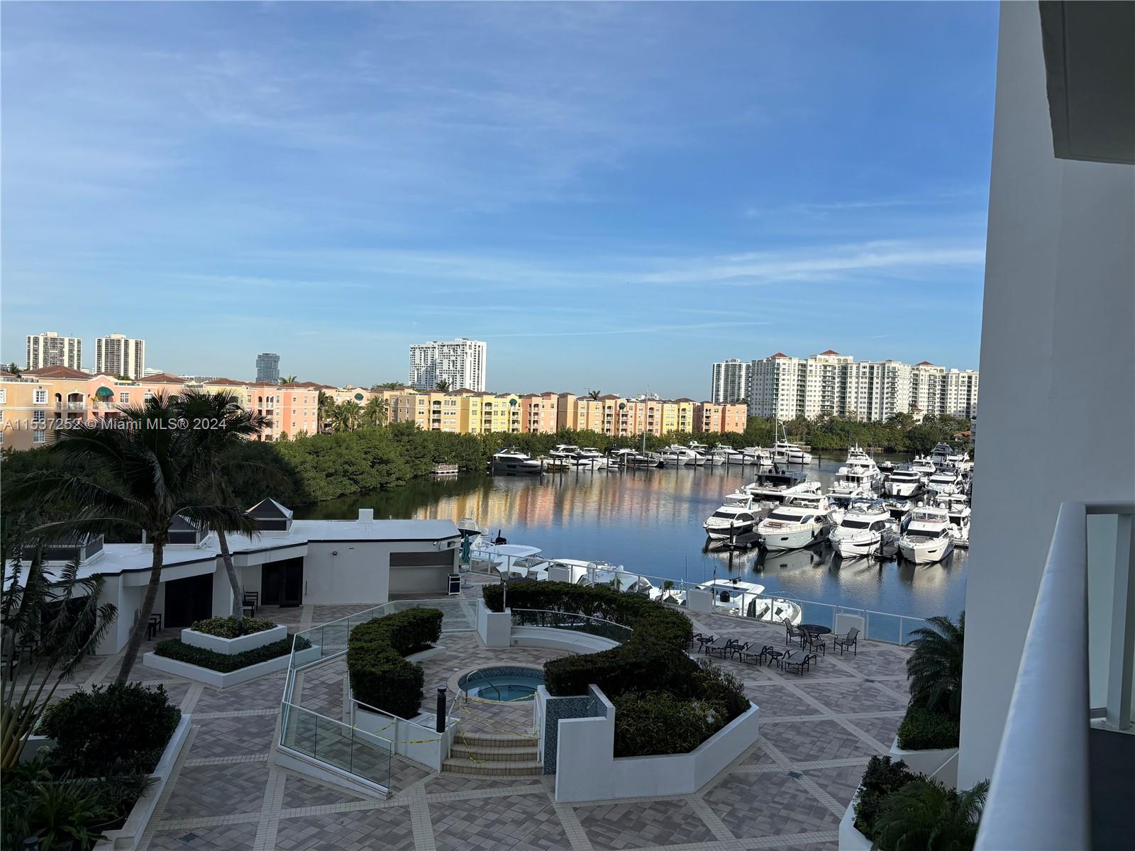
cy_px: 426
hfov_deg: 67.3
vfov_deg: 53.1
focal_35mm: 26
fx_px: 852
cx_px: 568
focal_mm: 5.96
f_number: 1.6
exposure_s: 1/4854
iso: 50
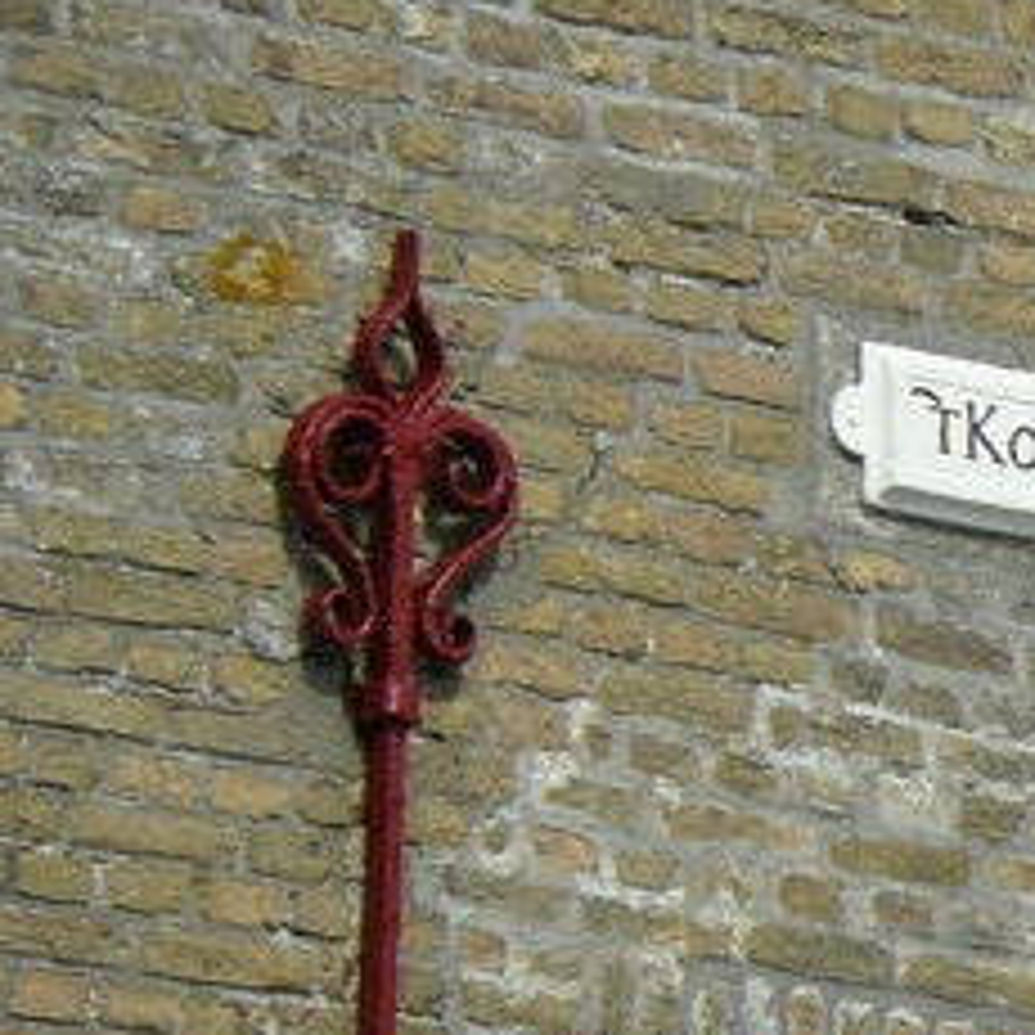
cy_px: 747
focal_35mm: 995
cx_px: 1314
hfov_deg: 1.8
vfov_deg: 1.8
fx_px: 33658
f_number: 8
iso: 200
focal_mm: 72
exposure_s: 1/640
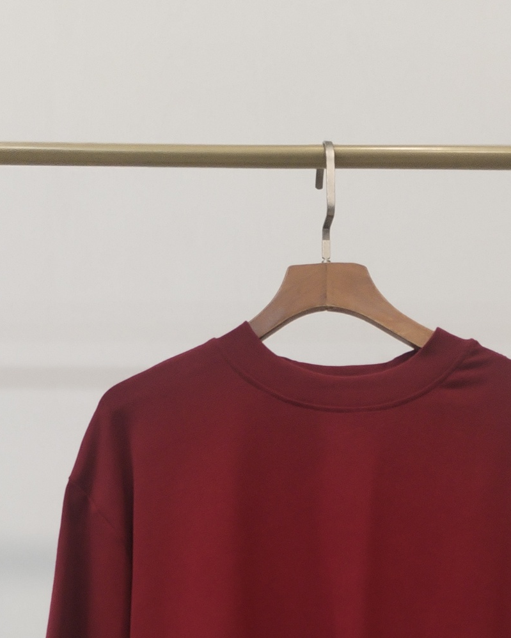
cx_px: 322
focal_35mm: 68
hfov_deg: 22.4
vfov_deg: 25.4
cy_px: 741
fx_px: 1286
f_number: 1.8
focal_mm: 4.75
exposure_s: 1/60
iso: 372
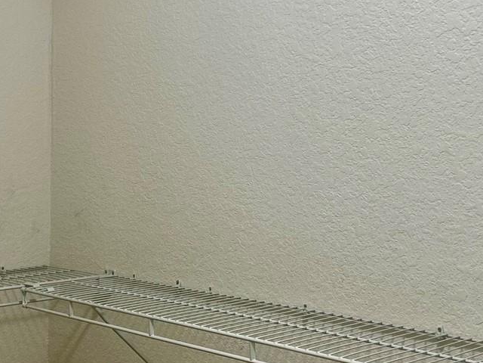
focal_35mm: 65
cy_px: 125
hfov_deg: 29.7
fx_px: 907
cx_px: 187
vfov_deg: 22.5
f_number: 1.5
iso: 80
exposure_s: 1/60
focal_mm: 5.7
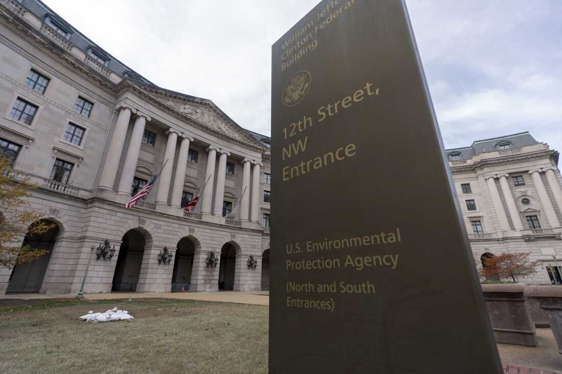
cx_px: 281
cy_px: 187
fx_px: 250
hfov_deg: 96.7
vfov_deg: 73.7
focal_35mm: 16
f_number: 5
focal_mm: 16
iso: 160
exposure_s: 1/160
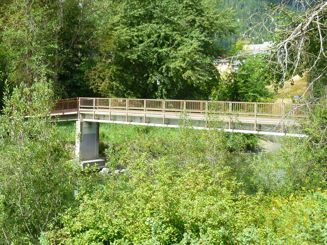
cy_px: 93
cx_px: 32
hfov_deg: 37.1
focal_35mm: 48
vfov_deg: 30.1
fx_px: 453
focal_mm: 4.5
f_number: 3.3
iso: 80
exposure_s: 1/250
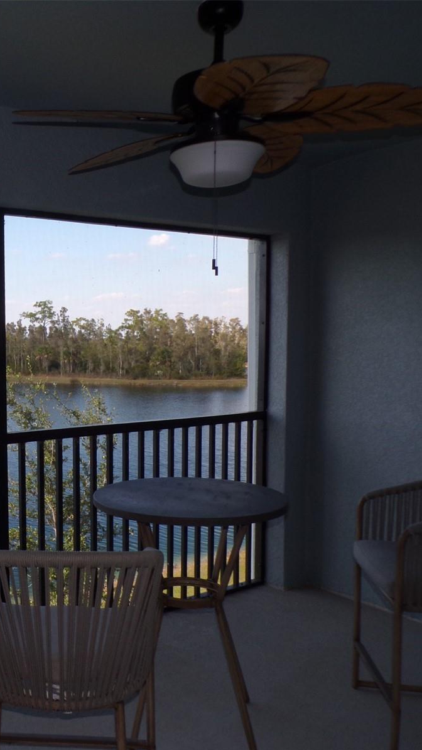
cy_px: 376
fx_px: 696
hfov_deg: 31.9
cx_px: 32
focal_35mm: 35
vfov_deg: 56.6
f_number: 5.8
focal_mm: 4.3
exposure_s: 1/105
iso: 80
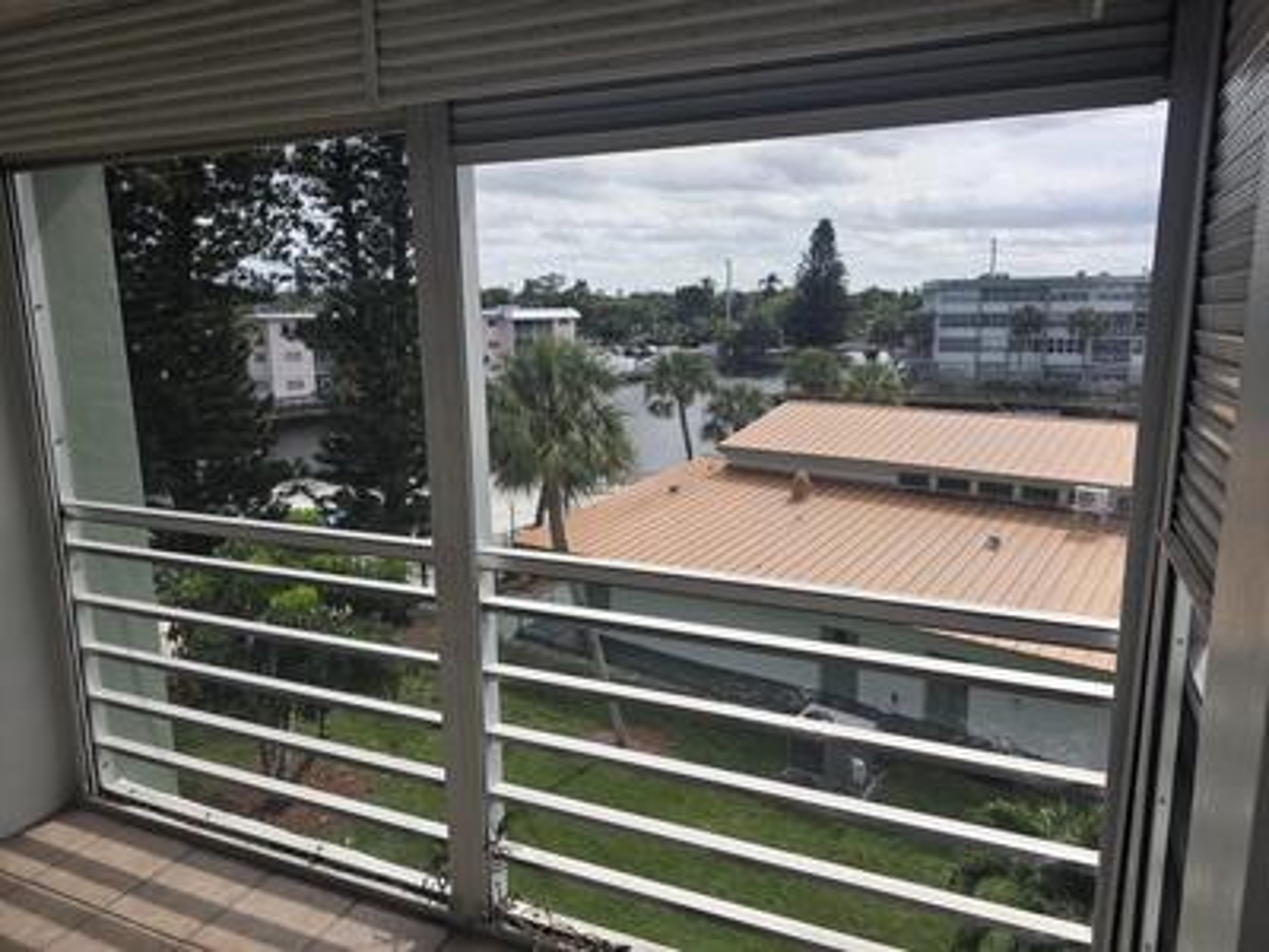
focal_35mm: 23
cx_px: 634
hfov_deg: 73.9
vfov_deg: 58.9
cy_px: 476
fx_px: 843
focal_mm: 6.3
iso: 80
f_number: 1.7
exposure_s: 1/2730
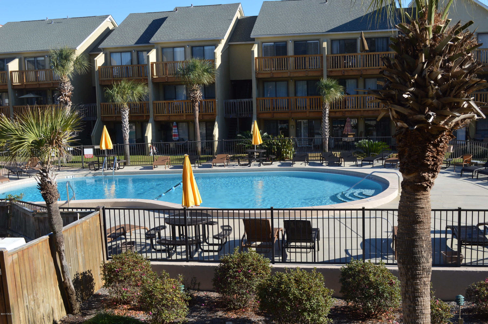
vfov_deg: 34.1
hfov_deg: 49.6
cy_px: 162
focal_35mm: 39
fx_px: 528
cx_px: 244
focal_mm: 26
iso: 100
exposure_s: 1/200
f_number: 7.1
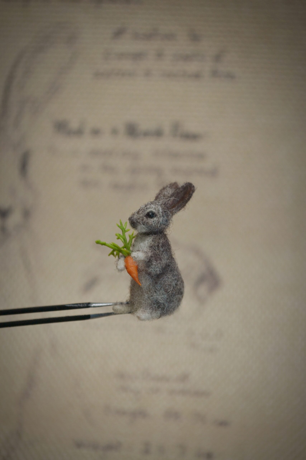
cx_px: 153
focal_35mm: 82
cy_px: 230
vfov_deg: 24.6
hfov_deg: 16.6
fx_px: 1052
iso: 800
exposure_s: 1/200
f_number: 6.3
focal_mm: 55
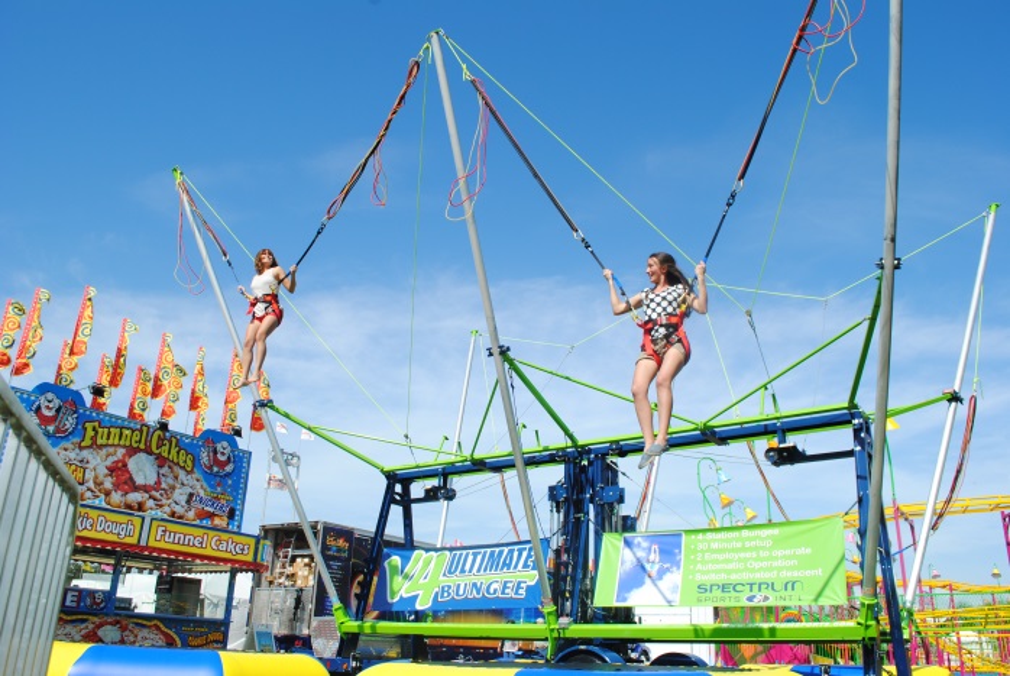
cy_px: 338
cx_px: 505
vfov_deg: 48.0
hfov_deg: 67.3
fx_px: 758
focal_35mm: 27
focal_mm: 18
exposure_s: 1/320
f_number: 9
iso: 100
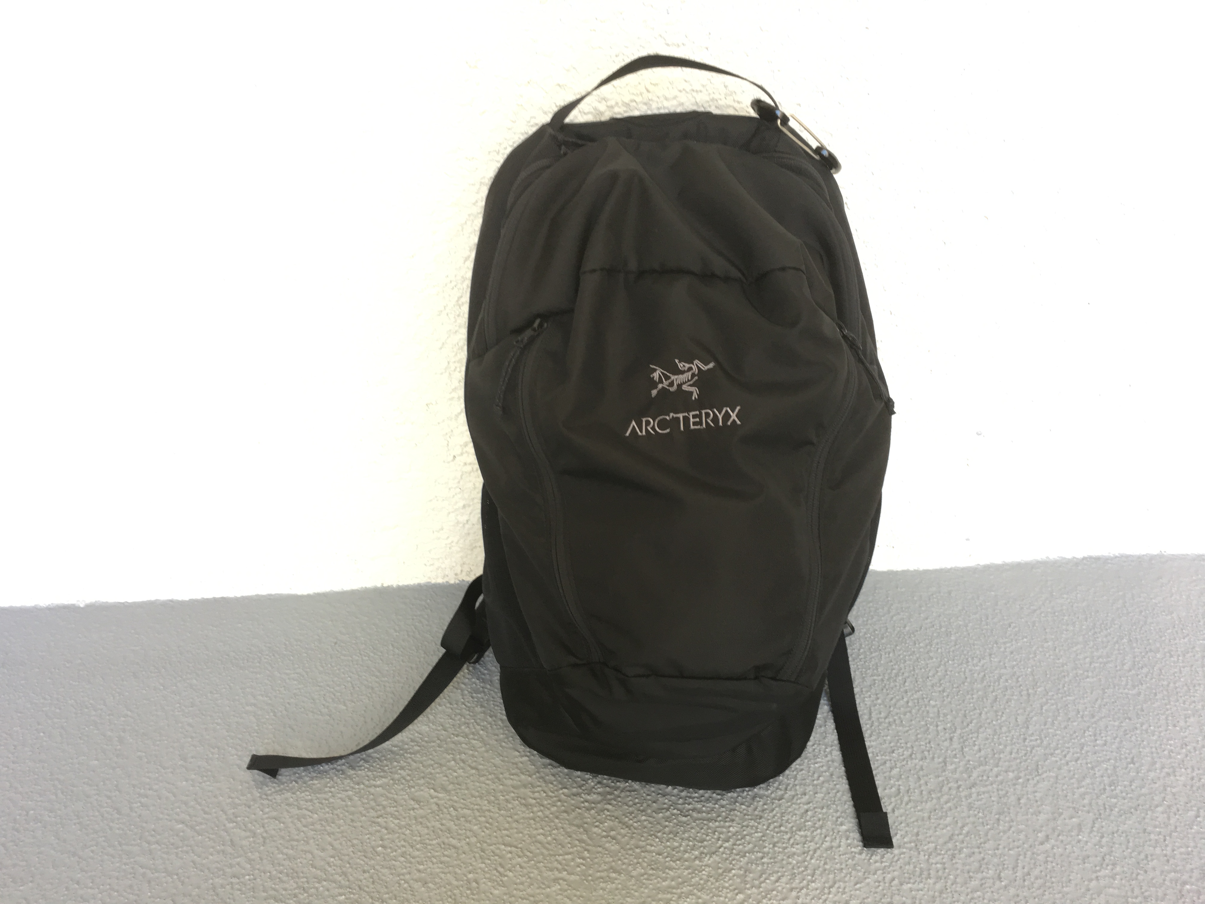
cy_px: 452
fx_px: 1010
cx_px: 602
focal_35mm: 29
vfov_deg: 48.2
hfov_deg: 61.7
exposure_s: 1/33
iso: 64
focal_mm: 4.15
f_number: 2.2
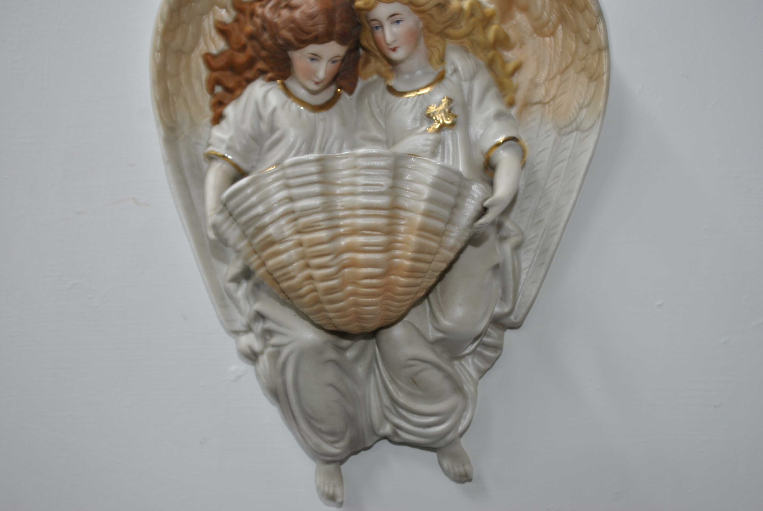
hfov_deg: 49.5
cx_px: 382
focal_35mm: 39
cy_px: 256
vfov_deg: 34.3
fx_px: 828
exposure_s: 1/13
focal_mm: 26
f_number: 4.2
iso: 160
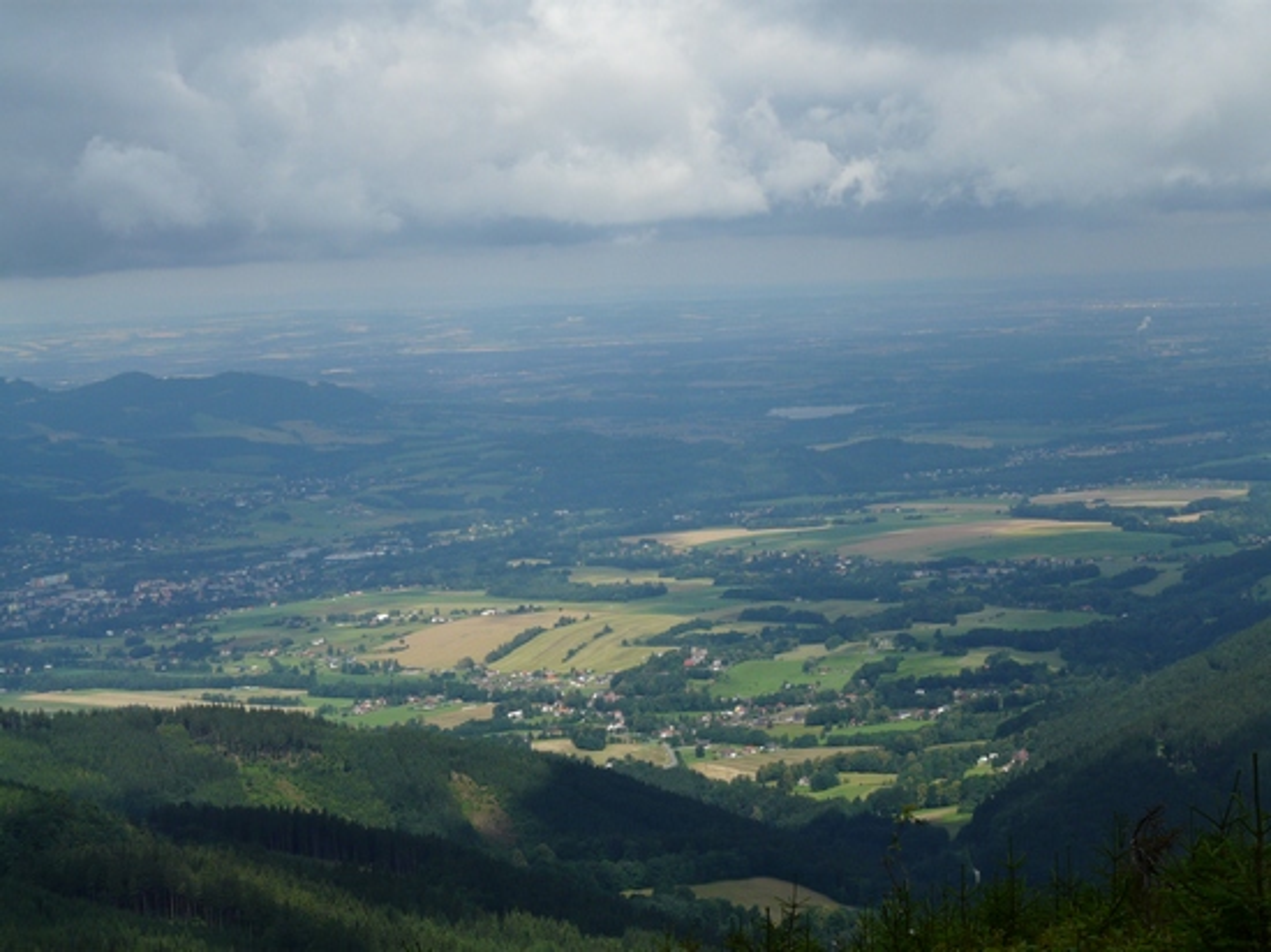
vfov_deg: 17.8
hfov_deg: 23.6
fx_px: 3046
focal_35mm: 83
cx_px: 636
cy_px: 476
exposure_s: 1/500
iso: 100
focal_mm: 13.6
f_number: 5.6
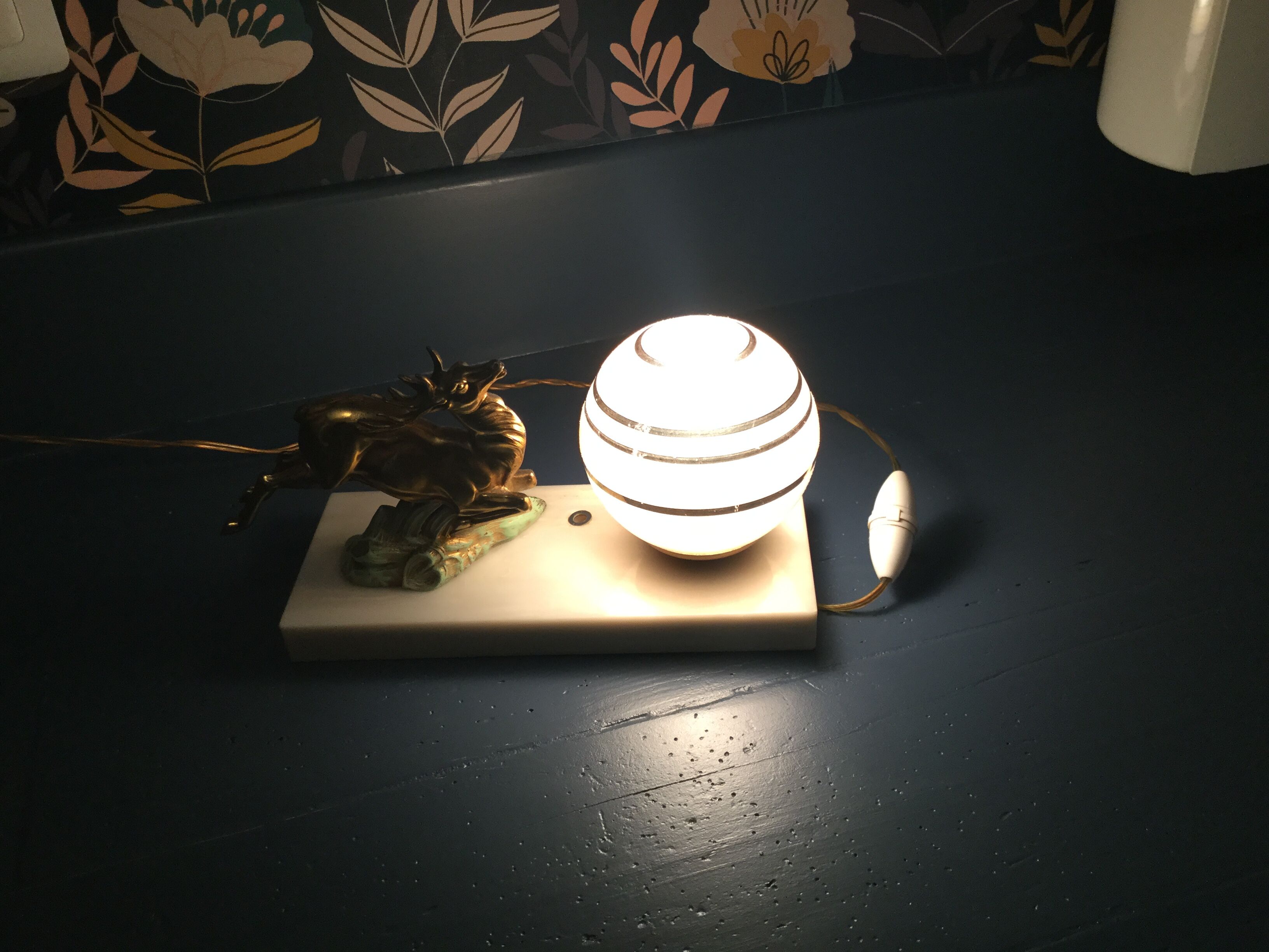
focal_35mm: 31
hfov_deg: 58.4
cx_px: 634
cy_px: 476
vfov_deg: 45.4
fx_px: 1136
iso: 40
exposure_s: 1/33
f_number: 2.4
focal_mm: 3.3
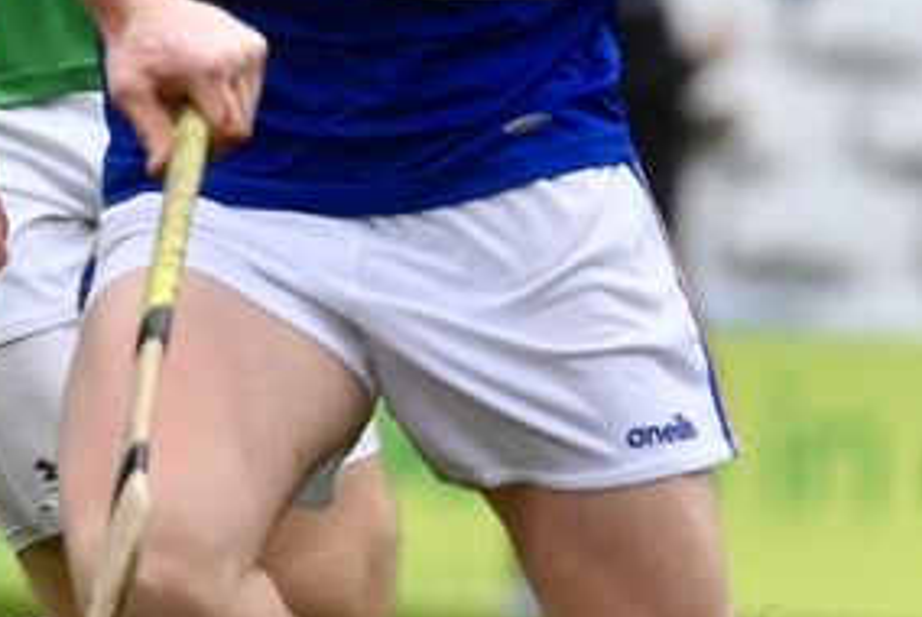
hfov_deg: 1.3
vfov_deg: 0.8
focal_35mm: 1645
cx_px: -565
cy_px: 58
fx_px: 42173
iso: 3200
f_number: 5.6
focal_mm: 390
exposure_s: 1/1250
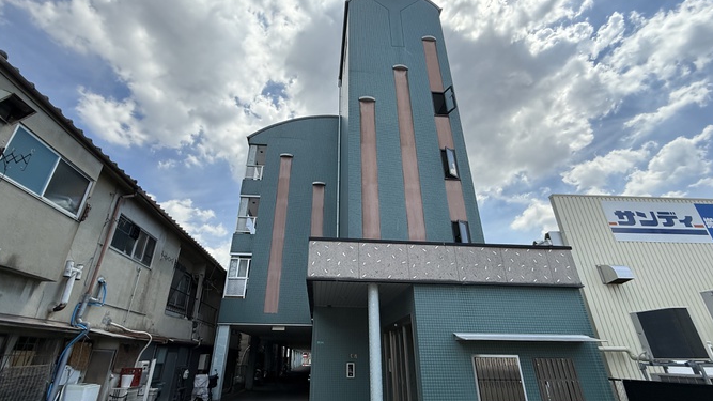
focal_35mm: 16
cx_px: 346
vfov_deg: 66.8
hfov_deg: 99.4
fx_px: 302
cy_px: 224
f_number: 2.2
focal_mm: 2.22
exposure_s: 1/1698
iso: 64
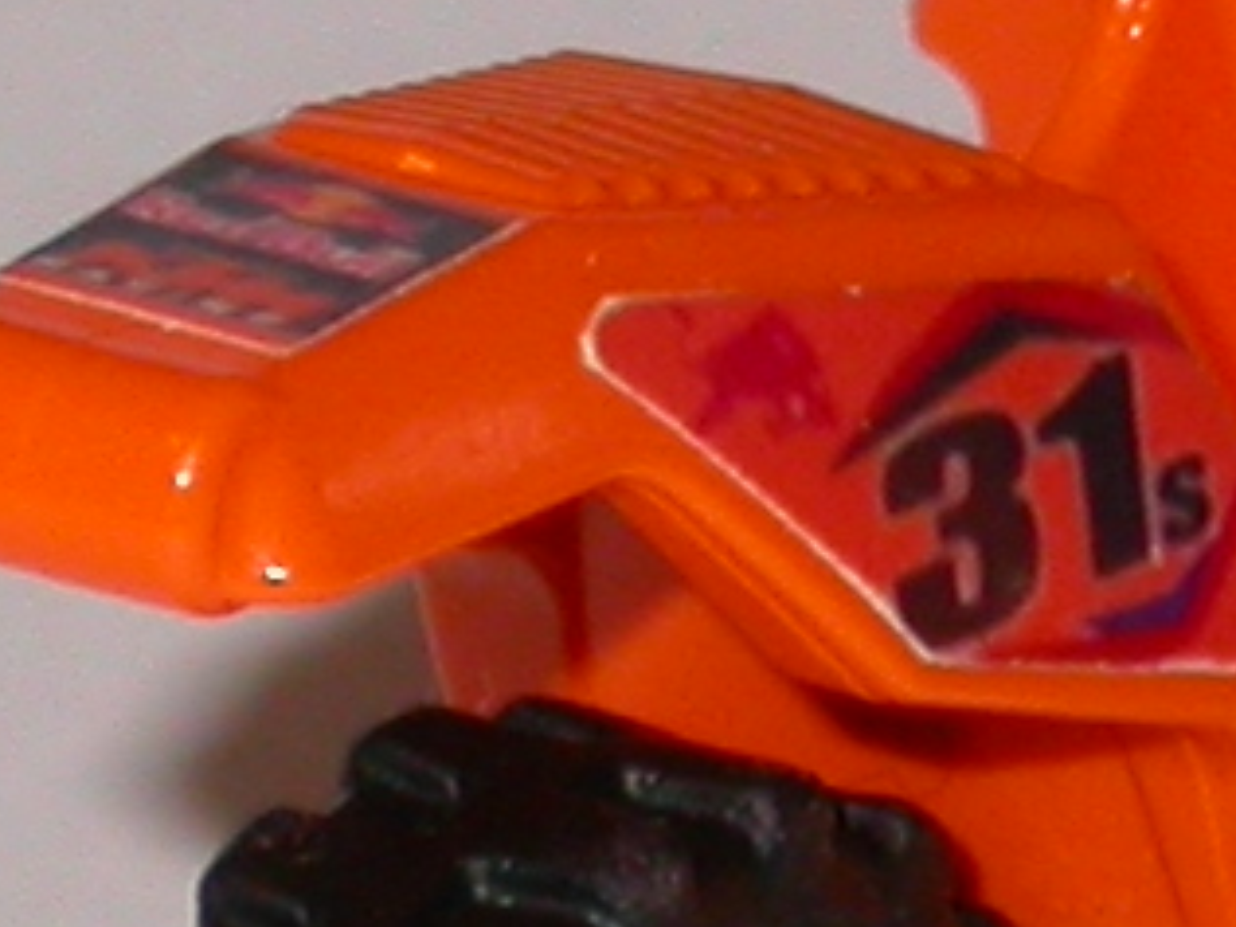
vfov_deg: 1.7
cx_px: 1760
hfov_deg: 2.2
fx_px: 31850
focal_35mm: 892
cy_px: 966
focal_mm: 25.7
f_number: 4.4
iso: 100
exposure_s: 1/60.3
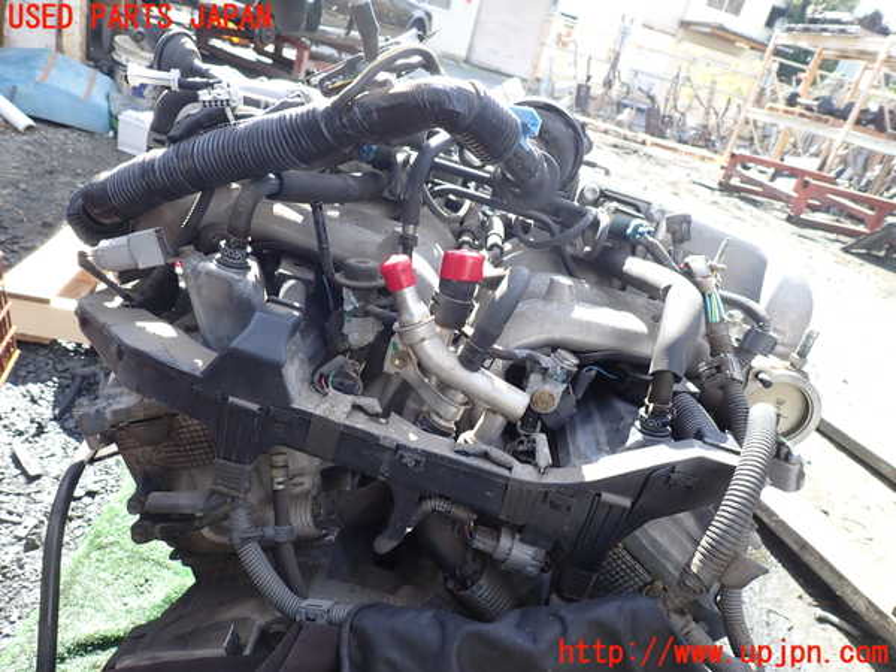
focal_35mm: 25
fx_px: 647
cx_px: 448
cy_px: 336
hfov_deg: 69.4
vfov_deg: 54.9
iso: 100
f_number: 2.8
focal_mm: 4.5
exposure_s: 1/160
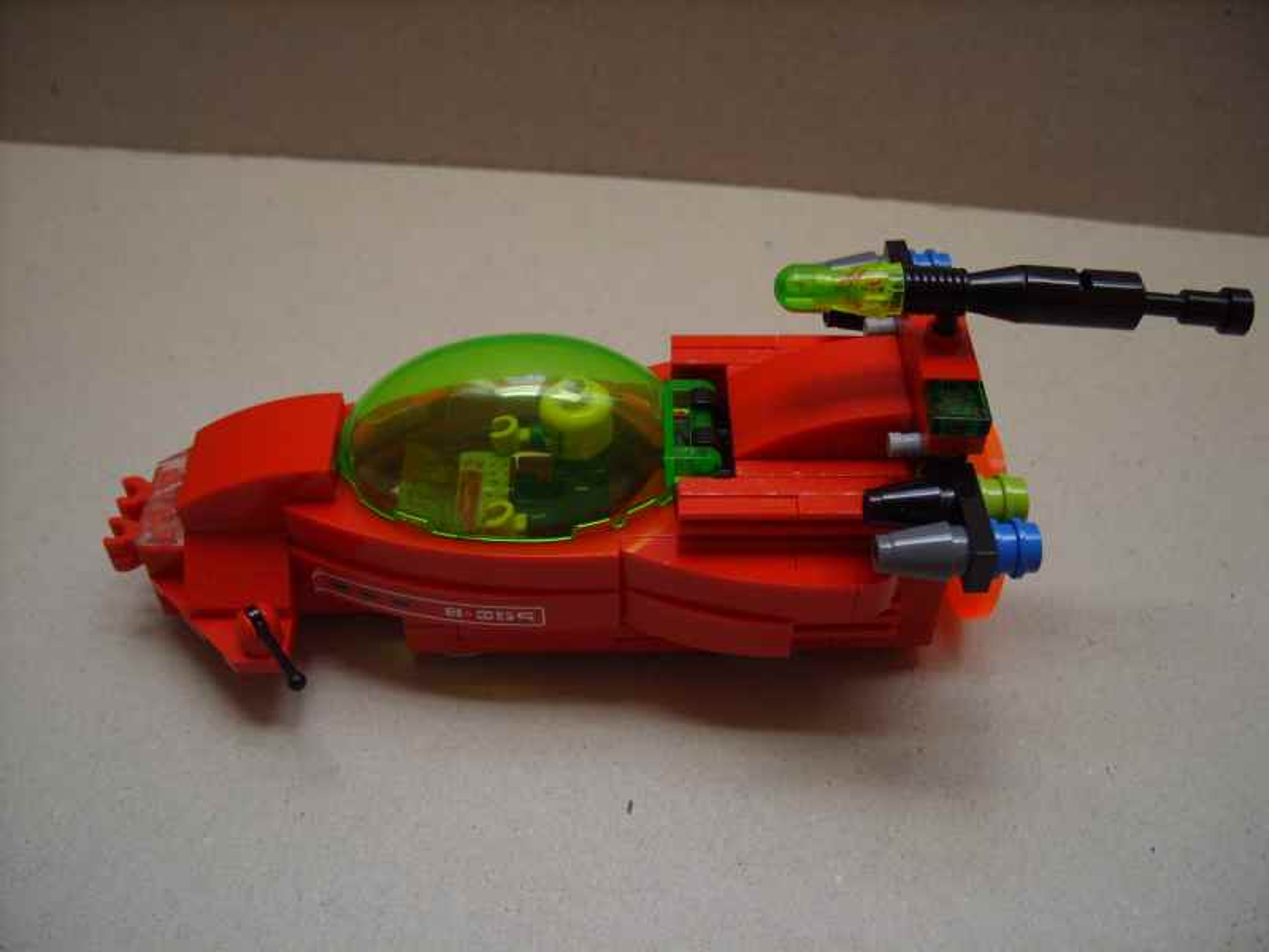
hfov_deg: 49.0
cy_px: 476
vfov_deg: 37.7
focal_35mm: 38
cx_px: 634
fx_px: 1393
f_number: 2.8
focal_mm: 7.8
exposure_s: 1/47
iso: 100
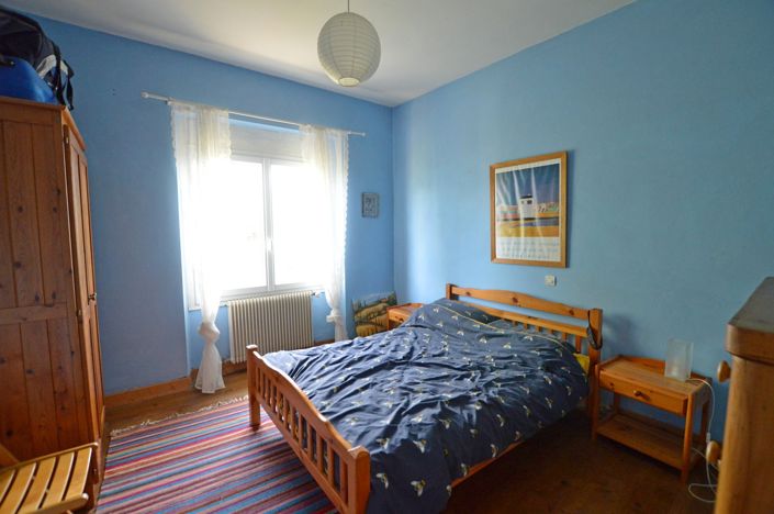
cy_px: 257
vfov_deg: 77.2
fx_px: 322
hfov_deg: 100.5
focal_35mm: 15
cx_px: 387
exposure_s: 1/60
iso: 1600
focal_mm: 10
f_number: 3.5
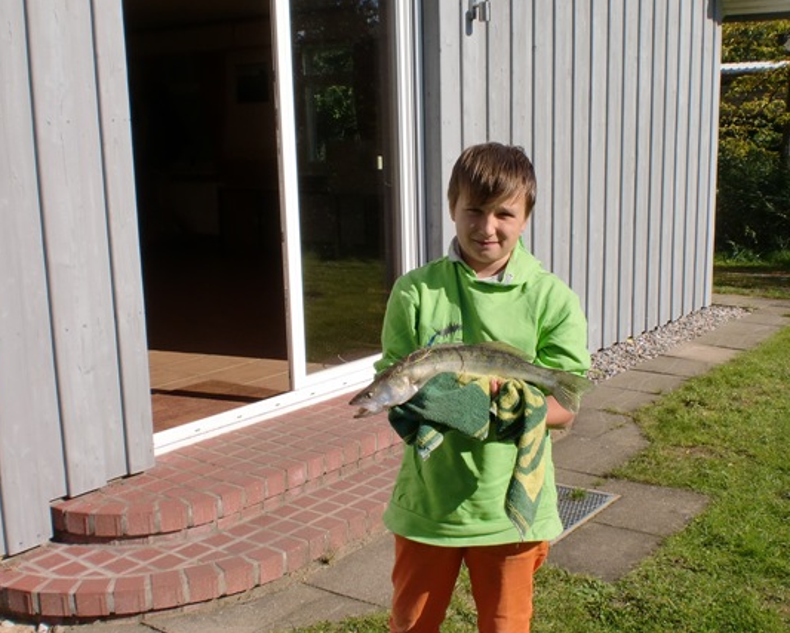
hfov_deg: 44.6
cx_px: 458
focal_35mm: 41
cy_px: 341
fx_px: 959
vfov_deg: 36.5
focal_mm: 6.3
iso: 64
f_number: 5.6
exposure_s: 1/500
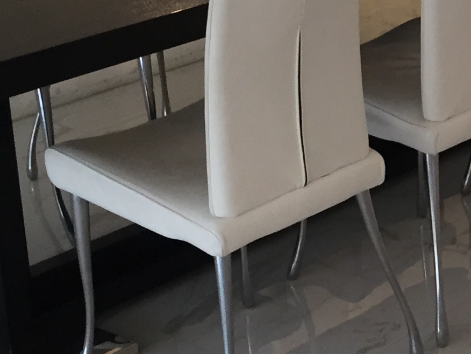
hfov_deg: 17.0
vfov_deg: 13.4
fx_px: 1469
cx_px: 641
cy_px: -63
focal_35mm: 108
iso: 64
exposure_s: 1/33
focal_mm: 4.15
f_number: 2.2
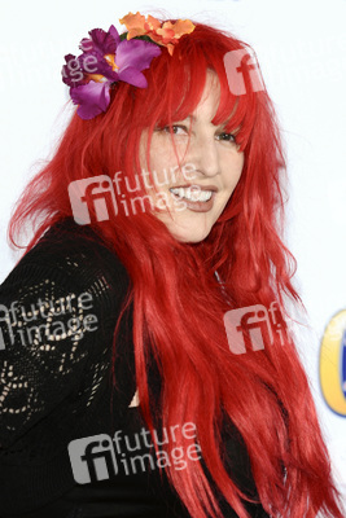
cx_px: 173
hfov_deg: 7.0
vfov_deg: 10.5
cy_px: 259
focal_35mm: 195
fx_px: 2809
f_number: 4.5
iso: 320
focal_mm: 130
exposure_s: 1/160
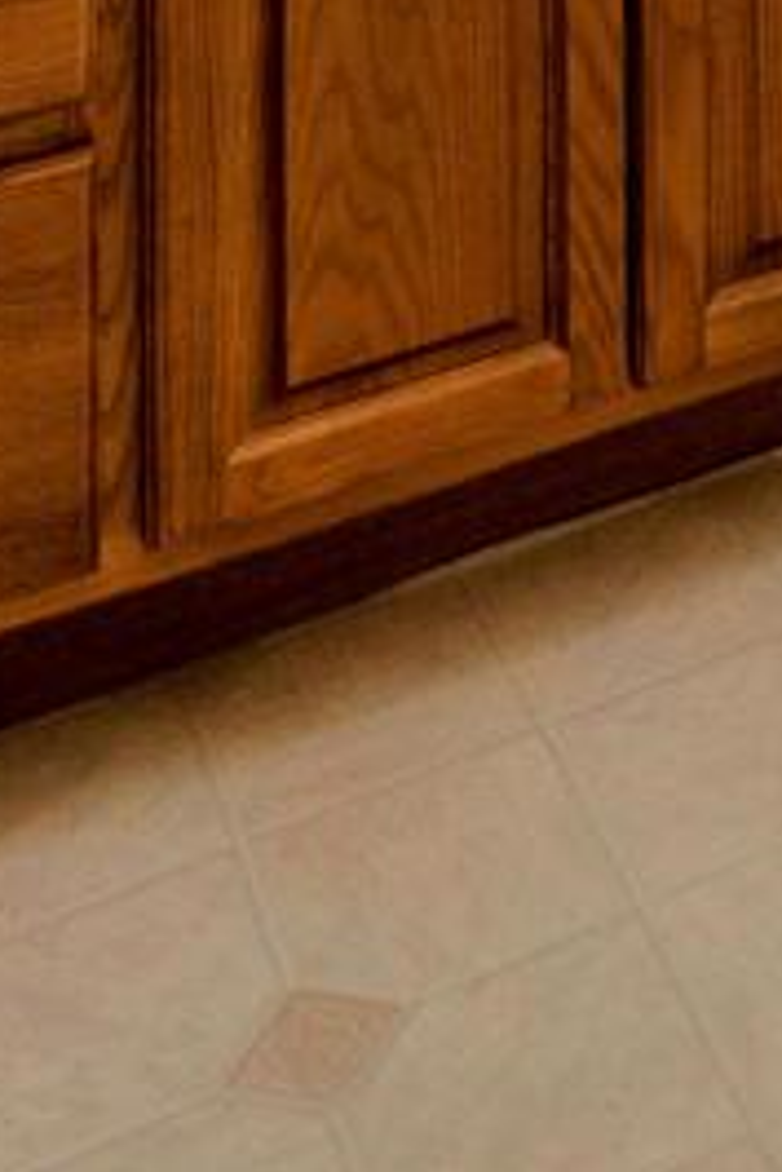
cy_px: -1110
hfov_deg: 14.3
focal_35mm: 81
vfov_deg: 18.0
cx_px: 1520
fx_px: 2636
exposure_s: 1/30
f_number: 8
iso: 250
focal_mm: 14
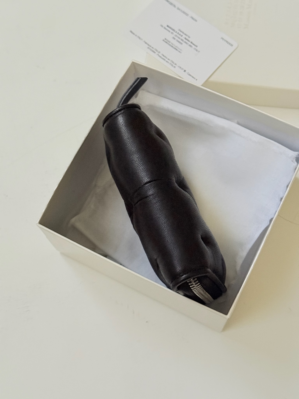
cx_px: 150
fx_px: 553
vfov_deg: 39.7
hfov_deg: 30.3
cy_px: 200
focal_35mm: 48
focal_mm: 6.76
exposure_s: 1/20
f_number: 1.78
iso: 800
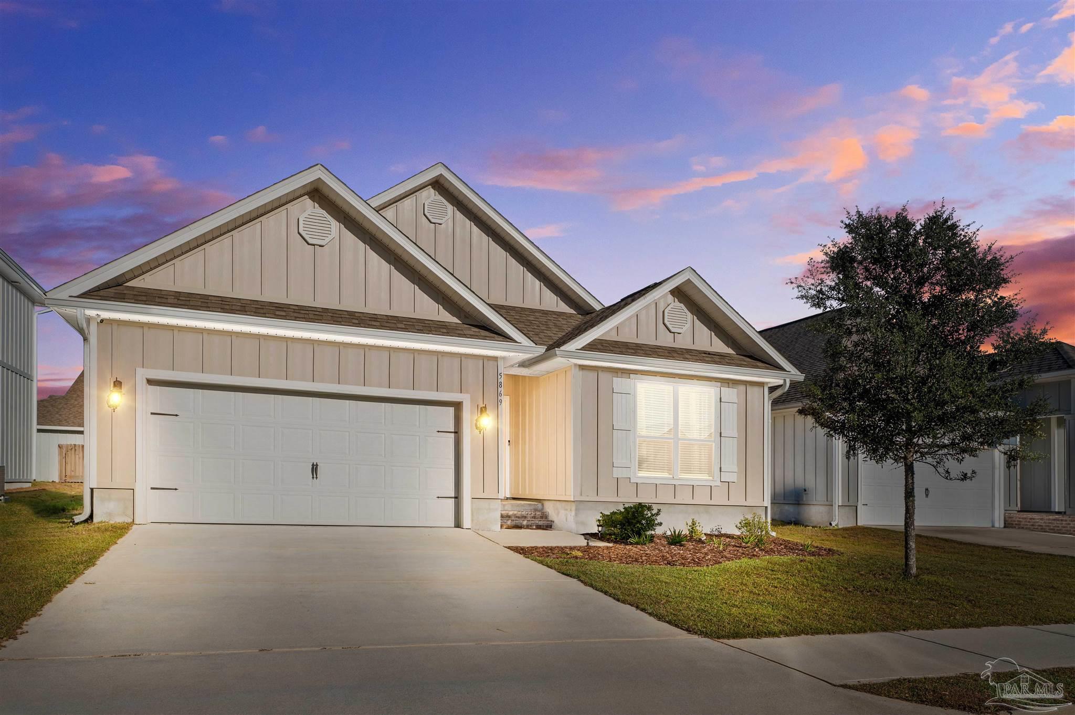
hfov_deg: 73.8
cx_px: 538
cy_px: 358
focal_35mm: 24
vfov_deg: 53.1
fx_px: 716
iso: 100
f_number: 8
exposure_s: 1/250
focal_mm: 24
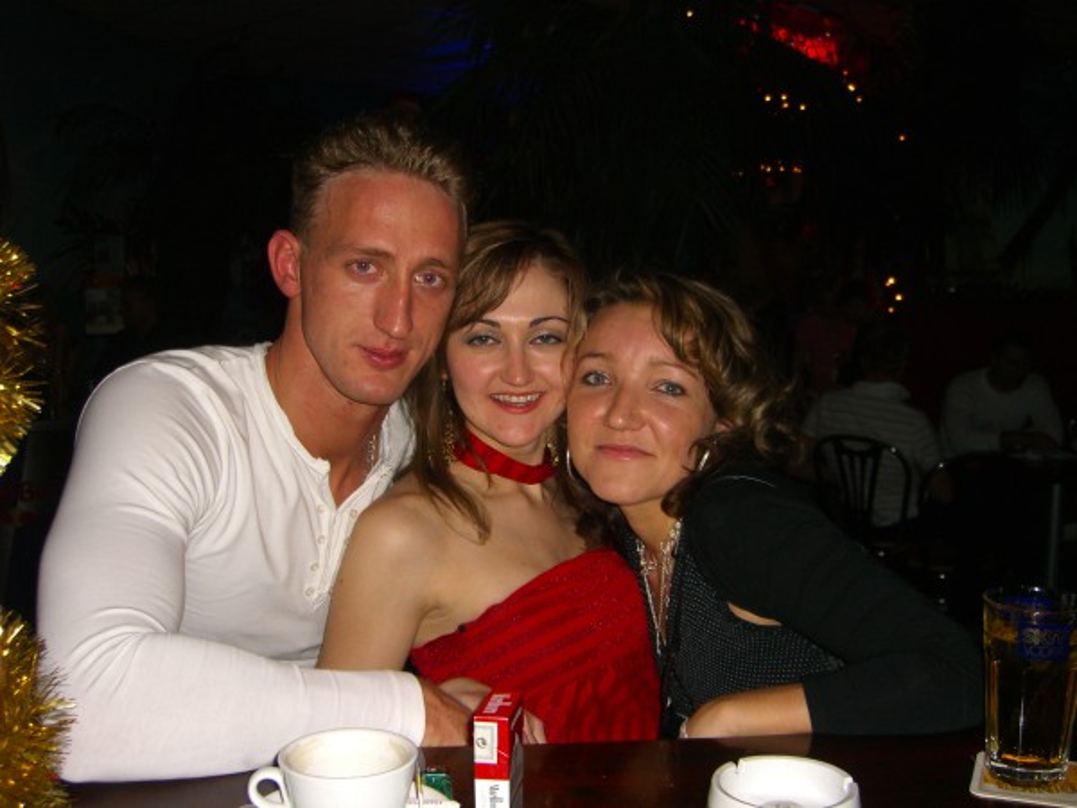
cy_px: 404
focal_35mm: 38
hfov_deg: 49.0
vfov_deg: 37.7
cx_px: 538
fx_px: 1182
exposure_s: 1/60
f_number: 2.8
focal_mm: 7.9
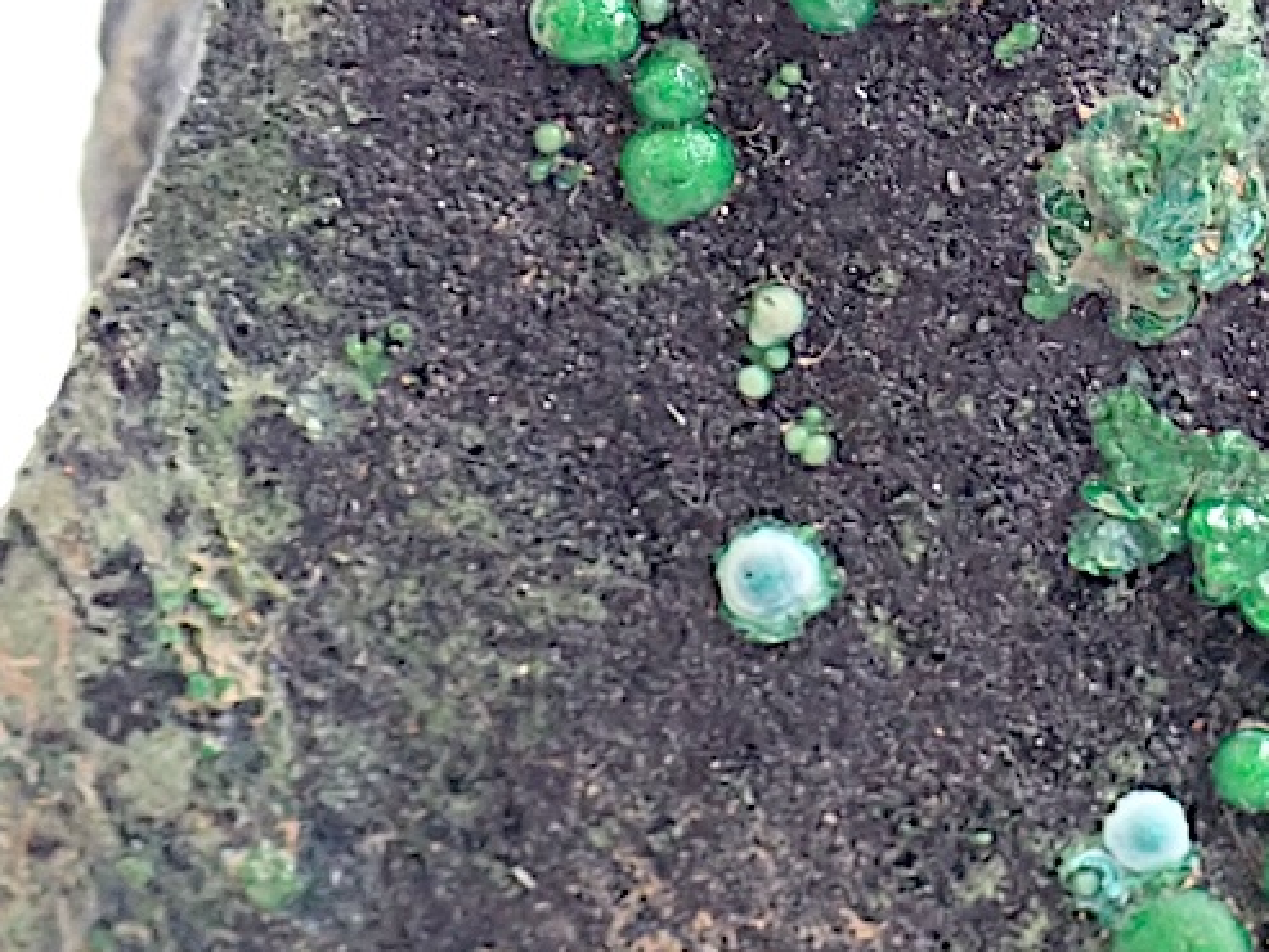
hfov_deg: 8.8
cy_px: 160
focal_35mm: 223
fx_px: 8177
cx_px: 1153
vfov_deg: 6.7
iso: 1000
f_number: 4.5
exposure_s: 1/20
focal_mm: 15.66
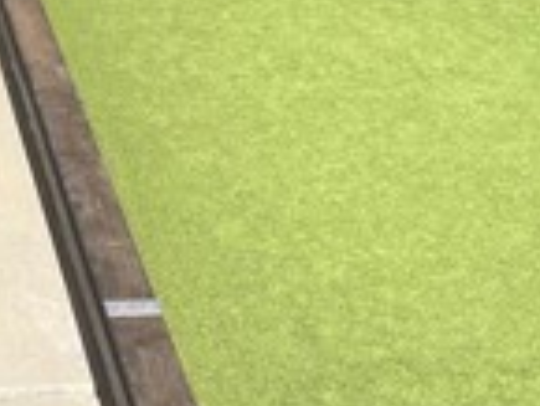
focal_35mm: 115
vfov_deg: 11.8
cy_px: -358
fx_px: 1795
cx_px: -78
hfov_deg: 16.5
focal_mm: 5.1
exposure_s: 1/2899
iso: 50
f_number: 1.6
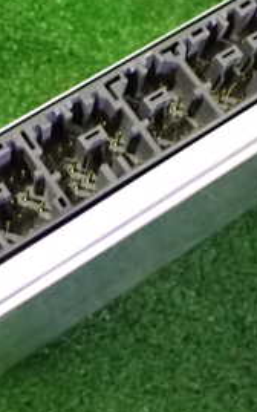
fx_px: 796
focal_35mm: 71
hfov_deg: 18.2
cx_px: 64
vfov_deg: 29.0
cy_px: 190
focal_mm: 5.4
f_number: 2.3
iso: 1250
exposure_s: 1/30
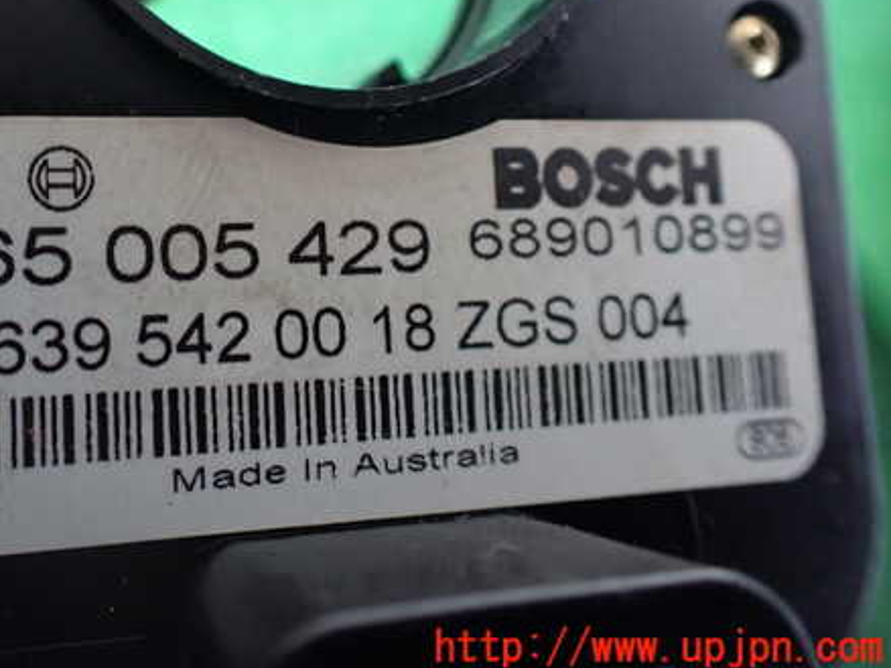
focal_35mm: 41
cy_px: 217
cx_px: 284
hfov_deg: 45.0
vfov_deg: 34.8
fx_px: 1055
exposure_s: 1/40
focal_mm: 5.4
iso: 800
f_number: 2.3
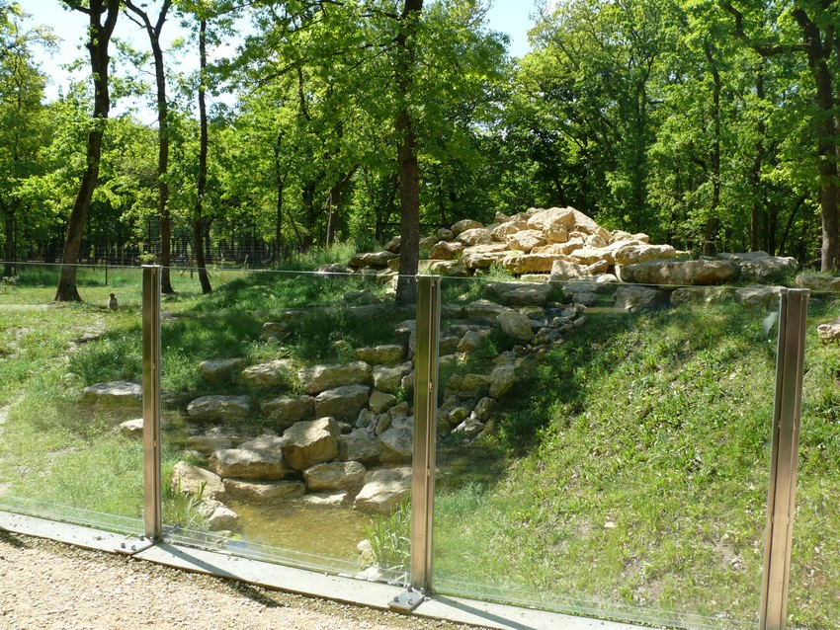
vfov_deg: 40.7
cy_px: 315
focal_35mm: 35
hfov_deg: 52.6
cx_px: 420
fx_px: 850
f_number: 5
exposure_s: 1/250
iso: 100
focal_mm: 7.4
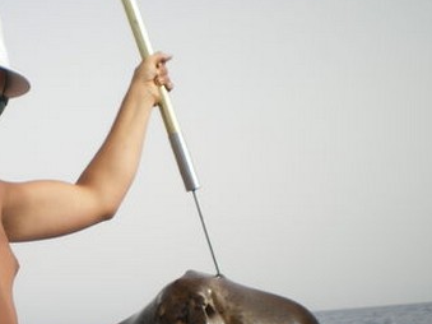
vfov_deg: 21.7
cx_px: 54
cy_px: 249
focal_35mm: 67
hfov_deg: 28.0
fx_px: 836
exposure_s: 1/320
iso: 50
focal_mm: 6.3
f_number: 4.6
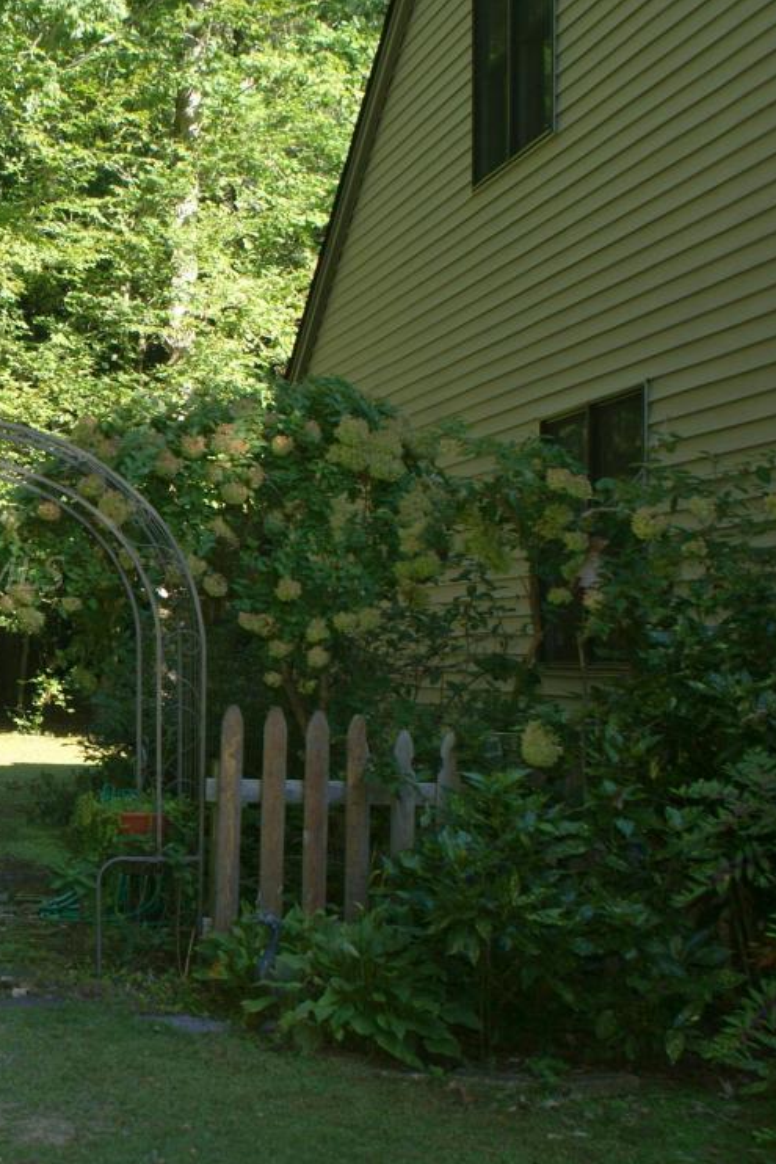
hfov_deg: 19.9
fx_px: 2101
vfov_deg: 31.0
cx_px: -114
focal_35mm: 65
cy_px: 573
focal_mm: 28
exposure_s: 1/125
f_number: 5.6
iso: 100
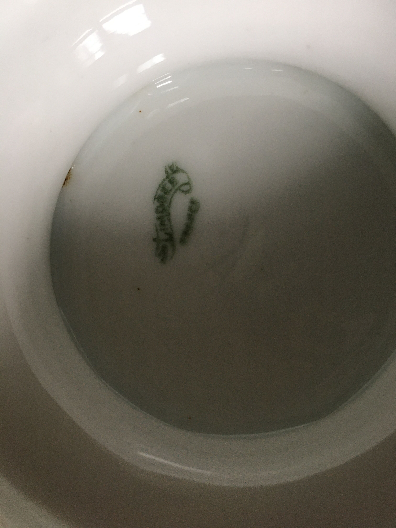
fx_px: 442
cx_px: 198
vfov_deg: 61.7
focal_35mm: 29
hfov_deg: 48.2
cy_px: 264
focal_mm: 4.15
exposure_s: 1/33
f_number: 2.2
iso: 64
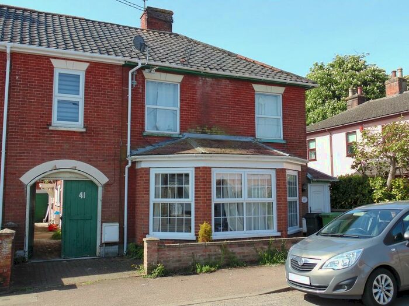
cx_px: 204
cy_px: 153
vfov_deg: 41.8
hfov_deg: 54.0
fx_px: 402
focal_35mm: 34
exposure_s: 1/400
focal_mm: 6.2
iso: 80
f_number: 3.4
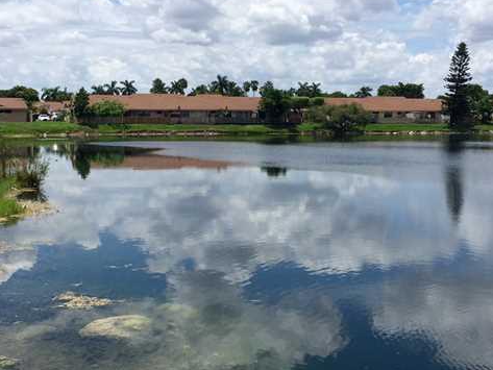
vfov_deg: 29.7
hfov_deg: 38.9
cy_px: 201
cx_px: 232
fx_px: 698
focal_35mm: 49
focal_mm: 4.15
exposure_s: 1/3300
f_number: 2.2
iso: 32
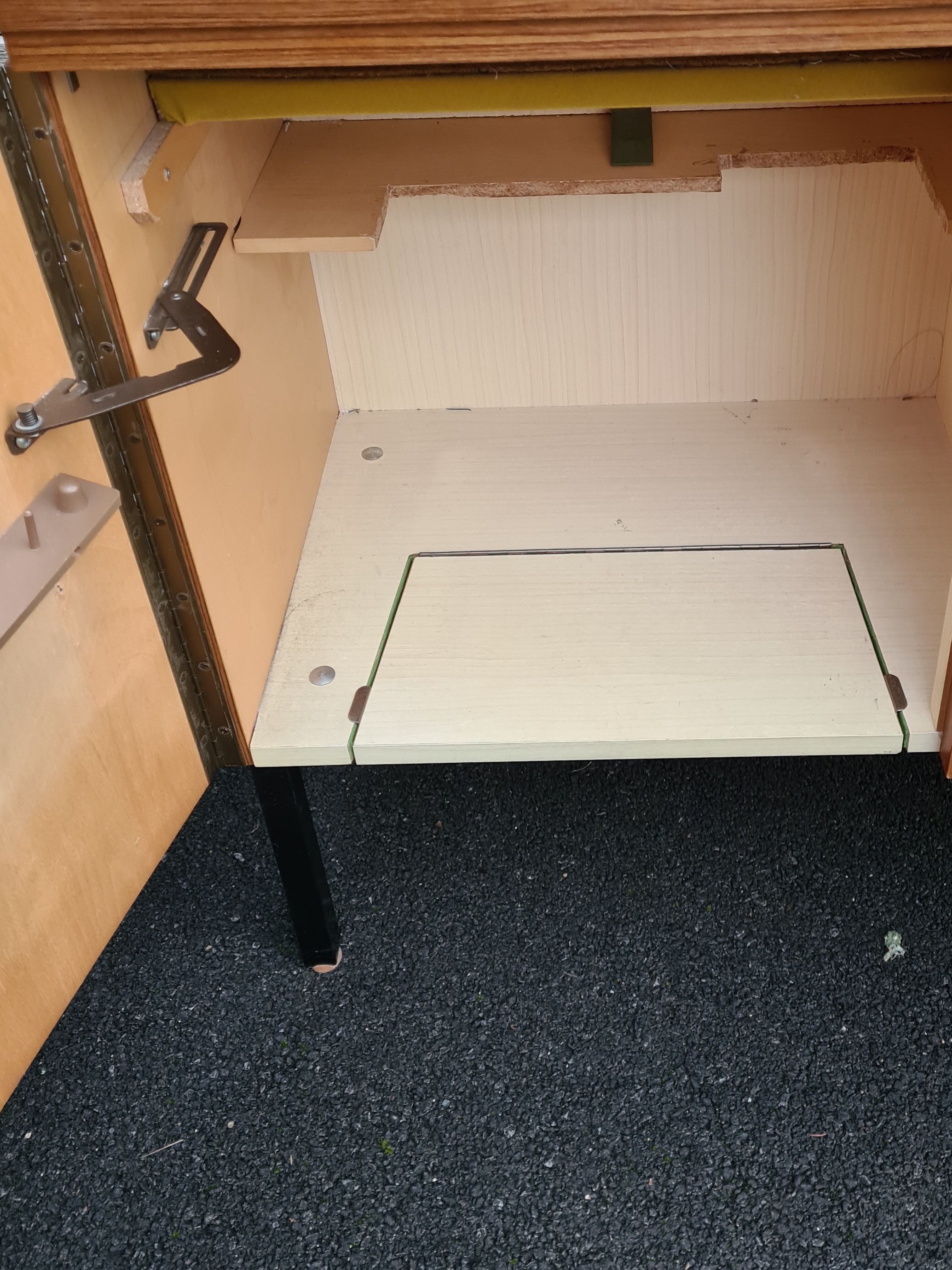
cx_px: 606
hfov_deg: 37.4
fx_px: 1394
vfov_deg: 48.4
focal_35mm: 38
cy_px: 455
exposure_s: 1/50
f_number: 1.8
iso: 160
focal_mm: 5.4
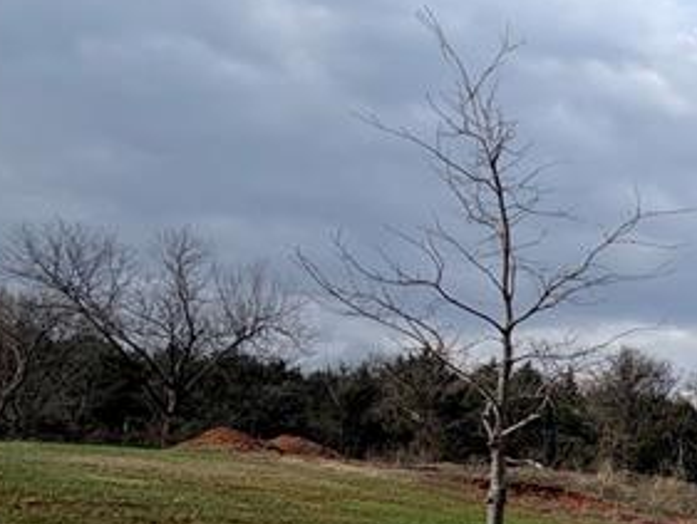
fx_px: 1027
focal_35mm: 51
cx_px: 1233
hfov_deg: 22.7
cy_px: 502
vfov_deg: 27.2
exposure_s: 1/1050
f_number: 2.2
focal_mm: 2.22
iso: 20
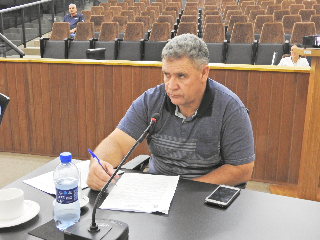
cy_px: 120
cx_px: 160
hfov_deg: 46.8
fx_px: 370
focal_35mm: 40
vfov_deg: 36.0
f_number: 4.8
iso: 640
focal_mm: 7.2
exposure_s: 1/8
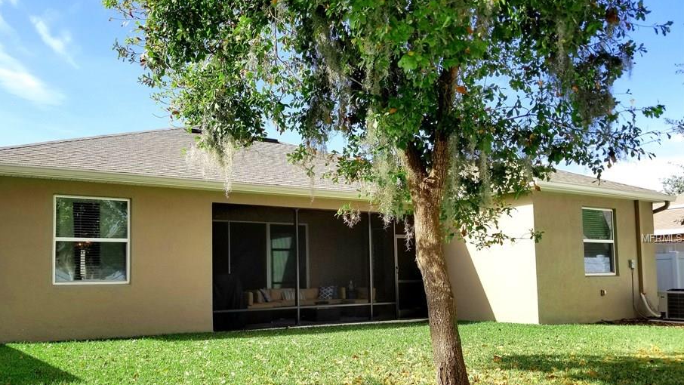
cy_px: 239
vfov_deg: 36.5
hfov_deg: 60.8
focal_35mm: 32
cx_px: 300
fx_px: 580
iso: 50
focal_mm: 4.3
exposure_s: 1/1080
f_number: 1.7
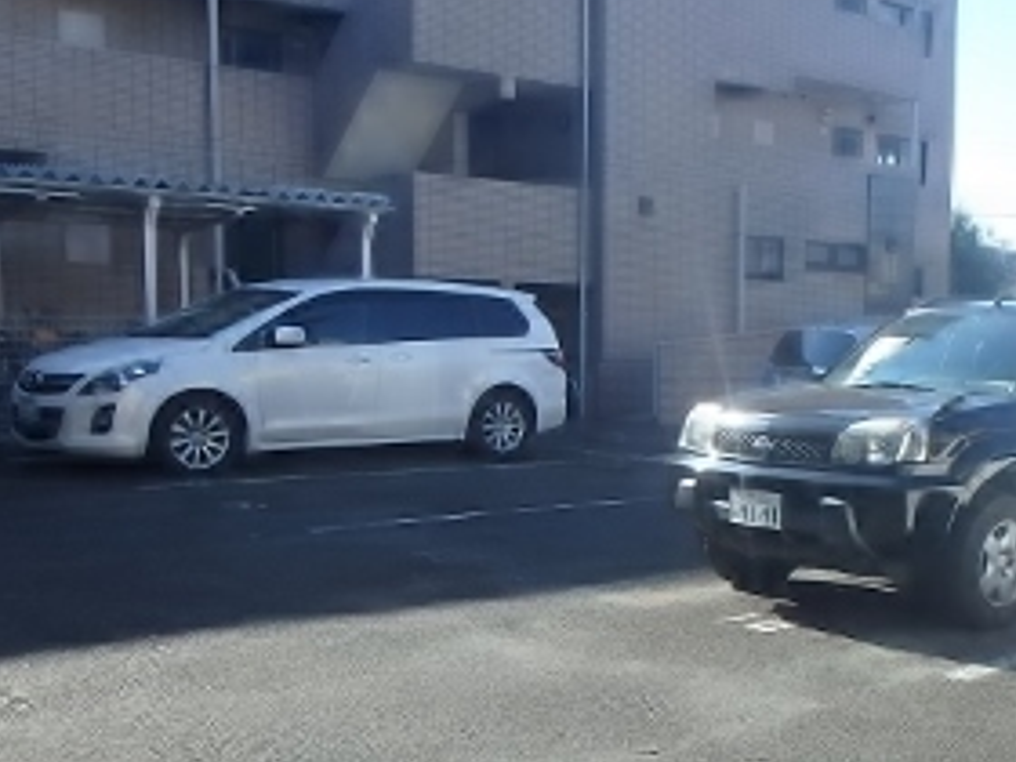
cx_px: 885
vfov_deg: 30.0
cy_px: 523
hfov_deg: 37.4
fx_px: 1409
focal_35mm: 48
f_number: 3.5
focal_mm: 3.7
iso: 125
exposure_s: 1/500
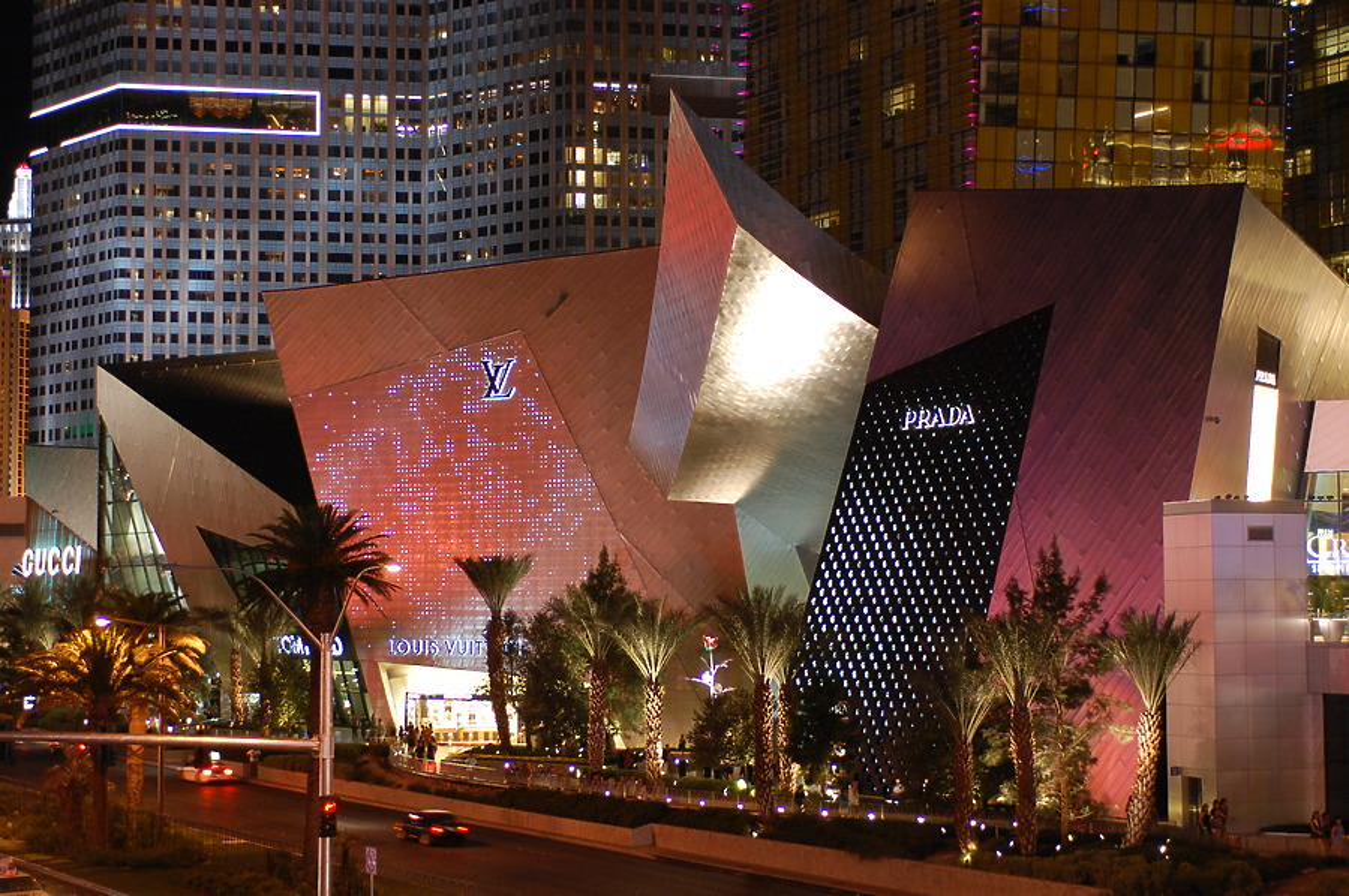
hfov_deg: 31.9
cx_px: 674
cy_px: 448
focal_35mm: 63
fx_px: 2358
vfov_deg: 21.5
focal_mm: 42
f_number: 2.8
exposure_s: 1/15
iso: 800
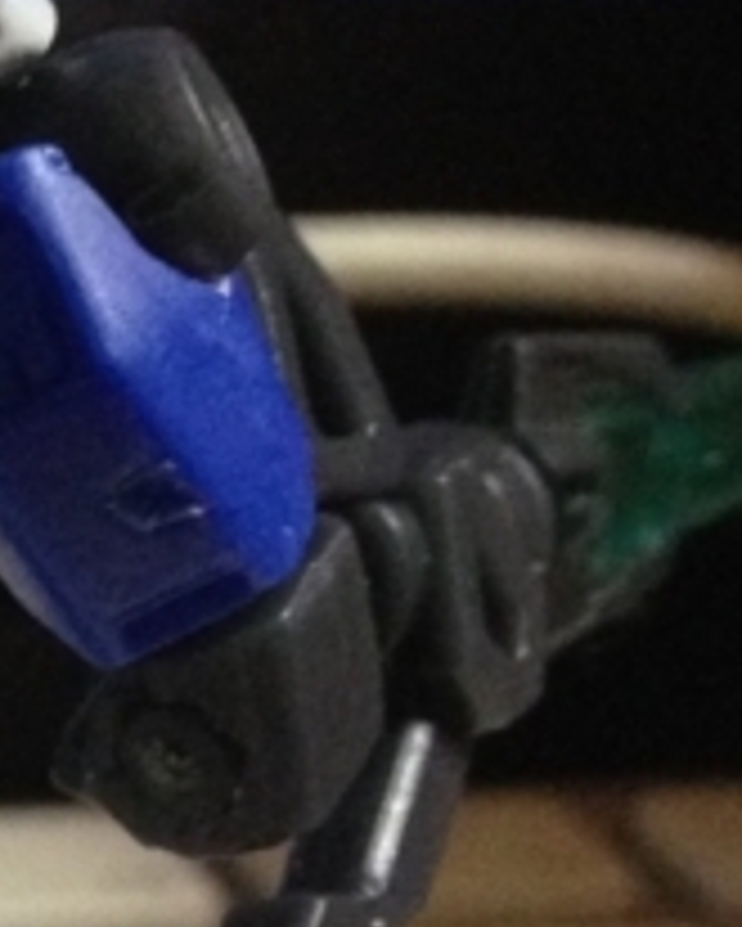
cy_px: 608
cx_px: -755
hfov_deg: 9.1
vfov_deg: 12.0
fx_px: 4389
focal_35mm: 160
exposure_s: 1/20
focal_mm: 4.12
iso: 320
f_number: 2.4
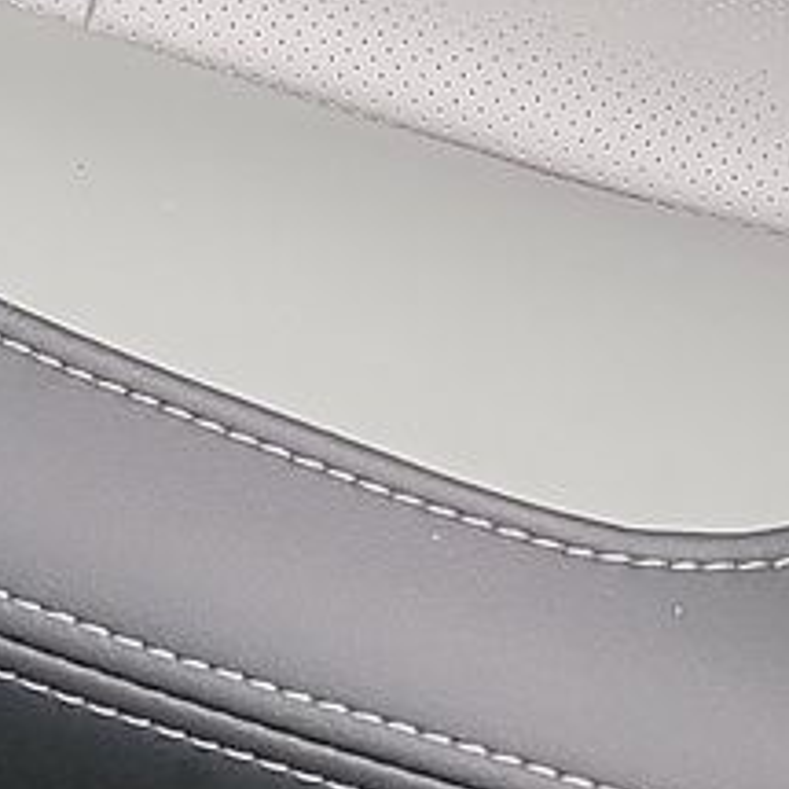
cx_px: 624
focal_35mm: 158
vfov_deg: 9.6
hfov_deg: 11.0
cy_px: -1222
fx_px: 4074
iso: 420
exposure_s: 1/59
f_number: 1.8
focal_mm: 6.7
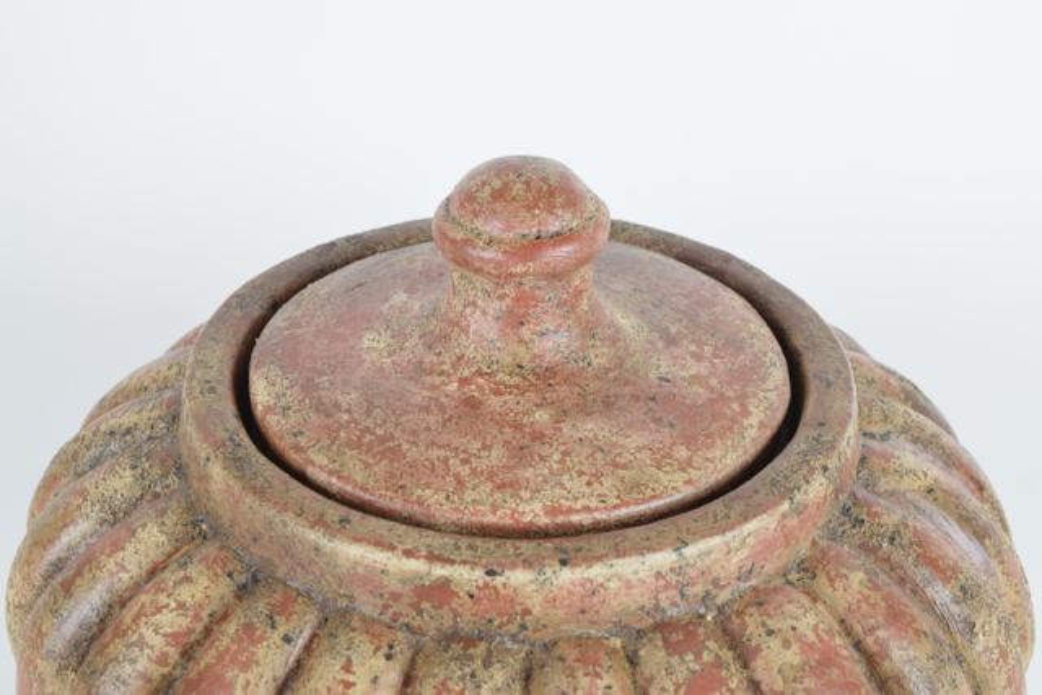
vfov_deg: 16.6
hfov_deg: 24.6
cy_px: 348
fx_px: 2388
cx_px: 521
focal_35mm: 82
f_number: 8
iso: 800
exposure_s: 1/125
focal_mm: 55
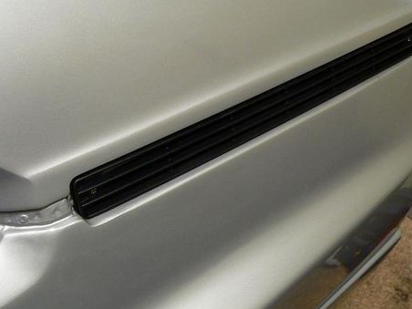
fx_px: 607
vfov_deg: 28.5
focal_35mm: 51
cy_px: 115
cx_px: 226
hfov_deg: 37.5
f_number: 2.8
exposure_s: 1/30
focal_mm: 6
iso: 200
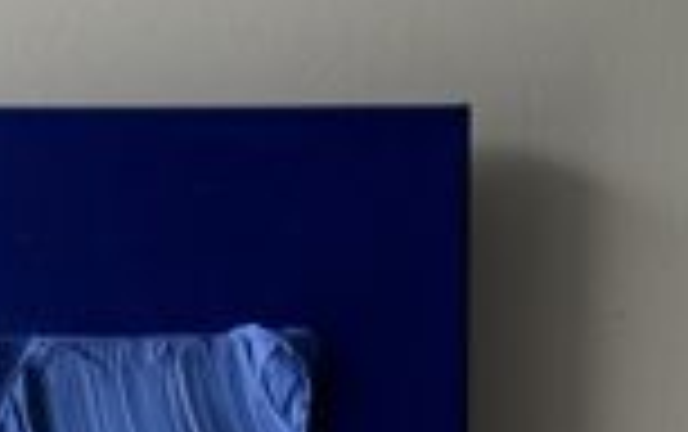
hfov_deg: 27.8
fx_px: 1352
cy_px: 558
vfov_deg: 17.1
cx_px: 112
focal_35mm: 72
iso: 125
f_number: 1.5
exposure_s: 1/109
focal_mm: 5.7
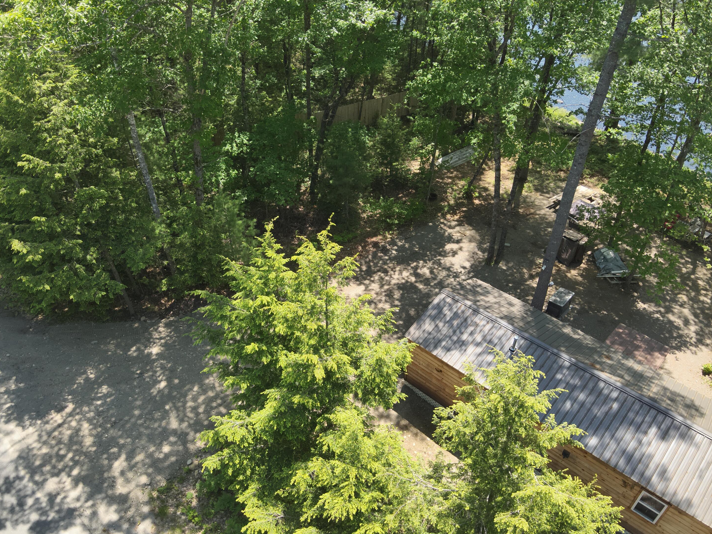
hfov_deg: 69.4
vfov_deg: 54.9
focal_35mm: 25
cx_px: 345
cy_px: 271
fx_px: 514
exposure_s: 1/350
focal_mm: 4.4
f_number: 2.8
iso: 100
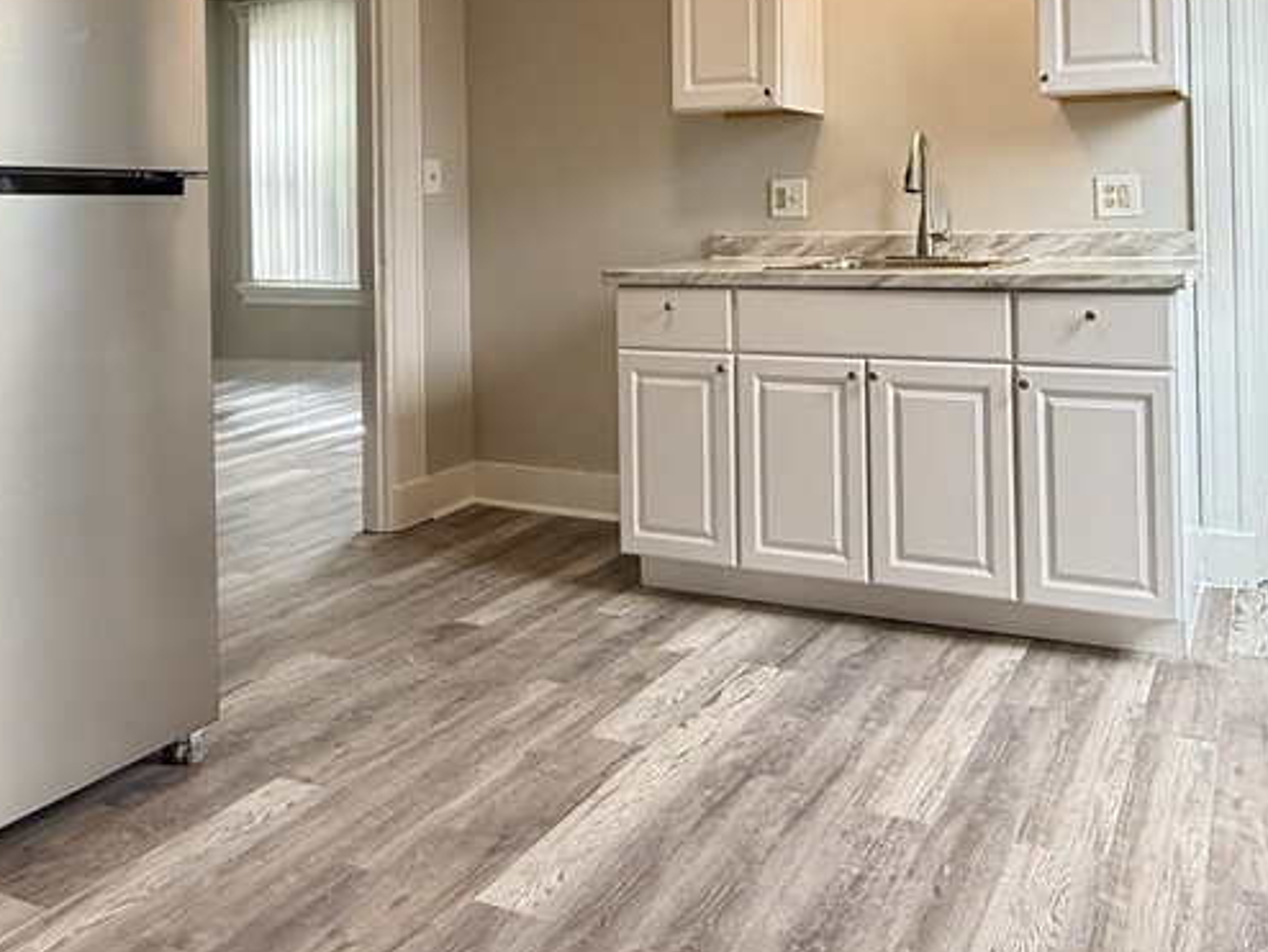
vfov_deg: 45.7
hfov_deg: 59.9
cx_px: 865
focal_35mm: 29
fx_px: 1063
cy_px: 187
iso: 160
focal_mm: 2.22
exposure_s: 1/120
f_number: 2.2
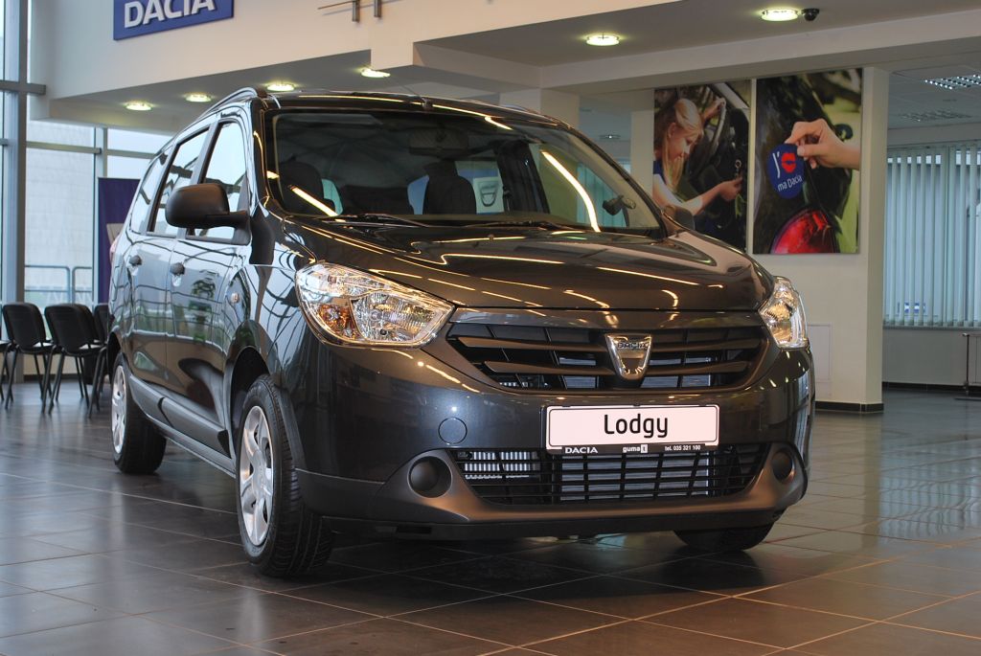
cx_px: 490
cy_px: 328
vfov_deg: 25.8
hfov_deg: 37.8
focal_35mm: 52
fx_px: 1432
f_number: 6.3
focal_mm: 35
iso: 200
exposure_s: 1/25
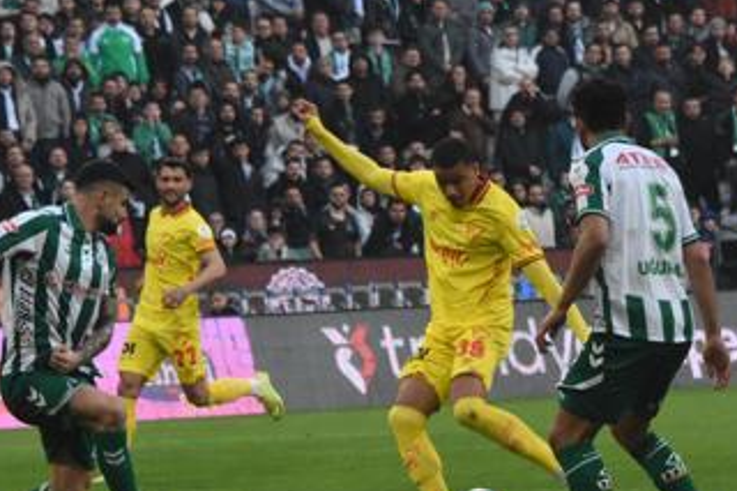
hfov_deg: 4.4
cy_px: 376
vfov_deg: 2.9
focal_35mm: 468
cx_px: 377
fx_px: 9576
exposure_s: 1/640
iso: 2000
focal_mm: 190
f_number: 7.1
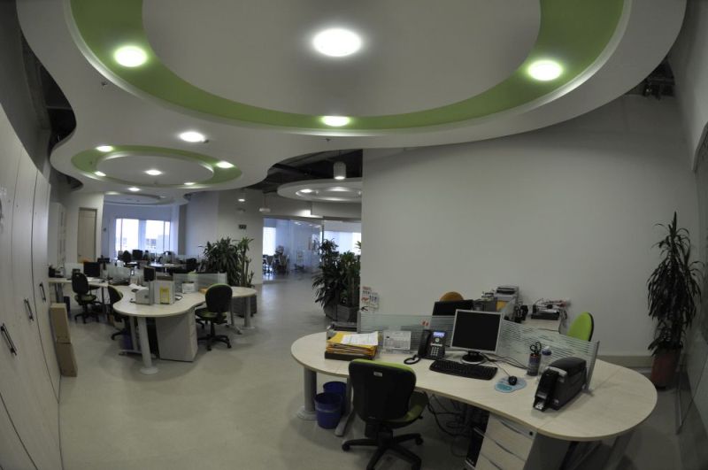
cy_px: 235
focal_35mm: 16
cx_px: 354
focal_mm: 10.5
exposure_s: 1/90
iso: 400
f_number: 4.8
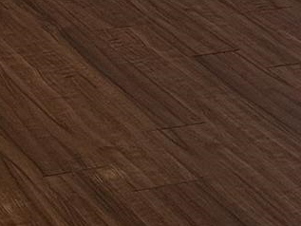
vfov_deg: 8.3
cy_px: -416
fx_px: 1348
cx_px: -155
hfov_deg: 12.1
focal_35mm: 155
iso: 200
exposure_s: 1/120
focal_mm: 6.86
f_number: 1.78
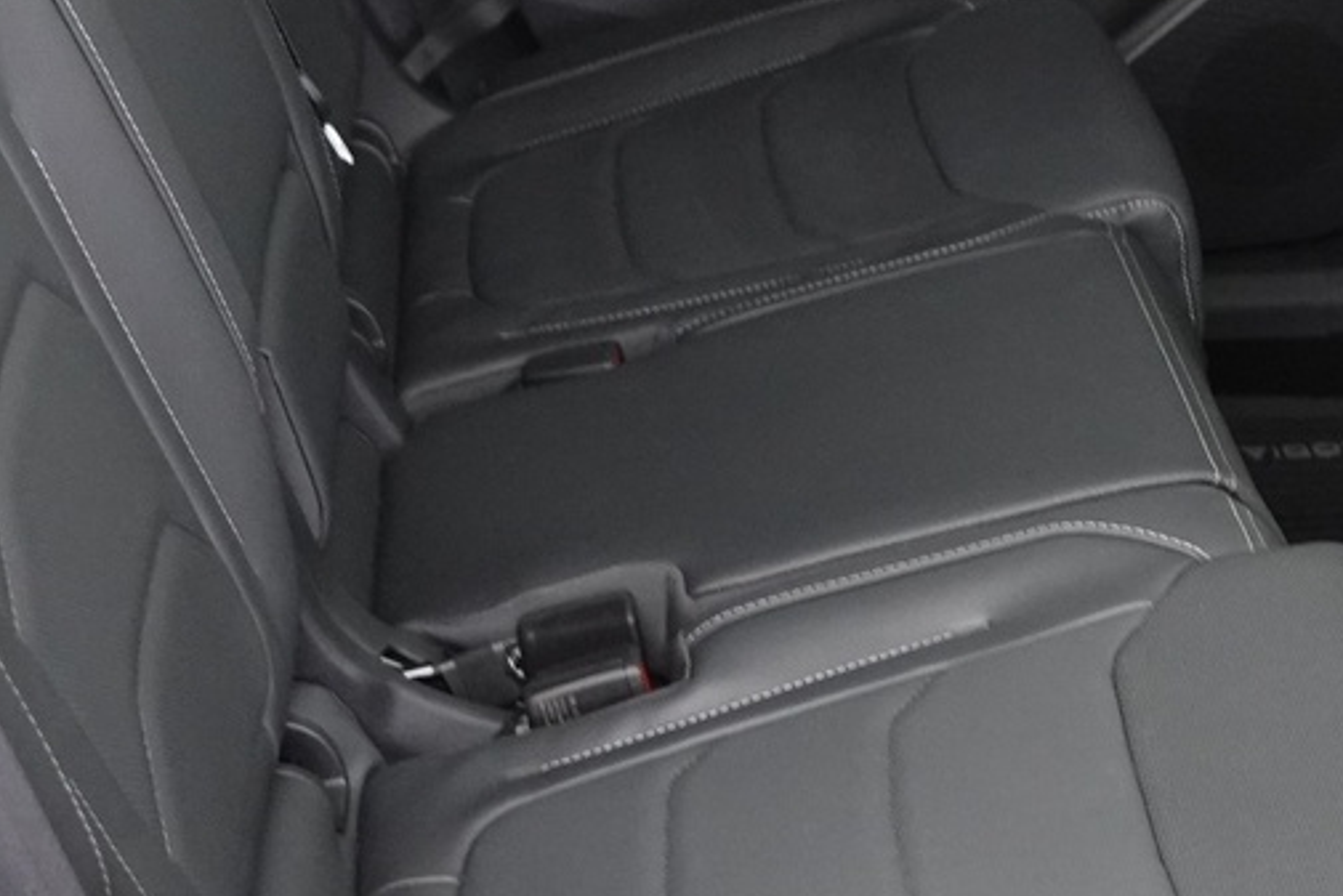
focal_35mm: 77
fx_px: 2873
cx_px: 739
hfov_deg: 26.3
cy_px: 524
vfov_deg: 17.7
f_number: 1.8
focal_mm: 9.4
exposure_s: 1/8
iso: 1000
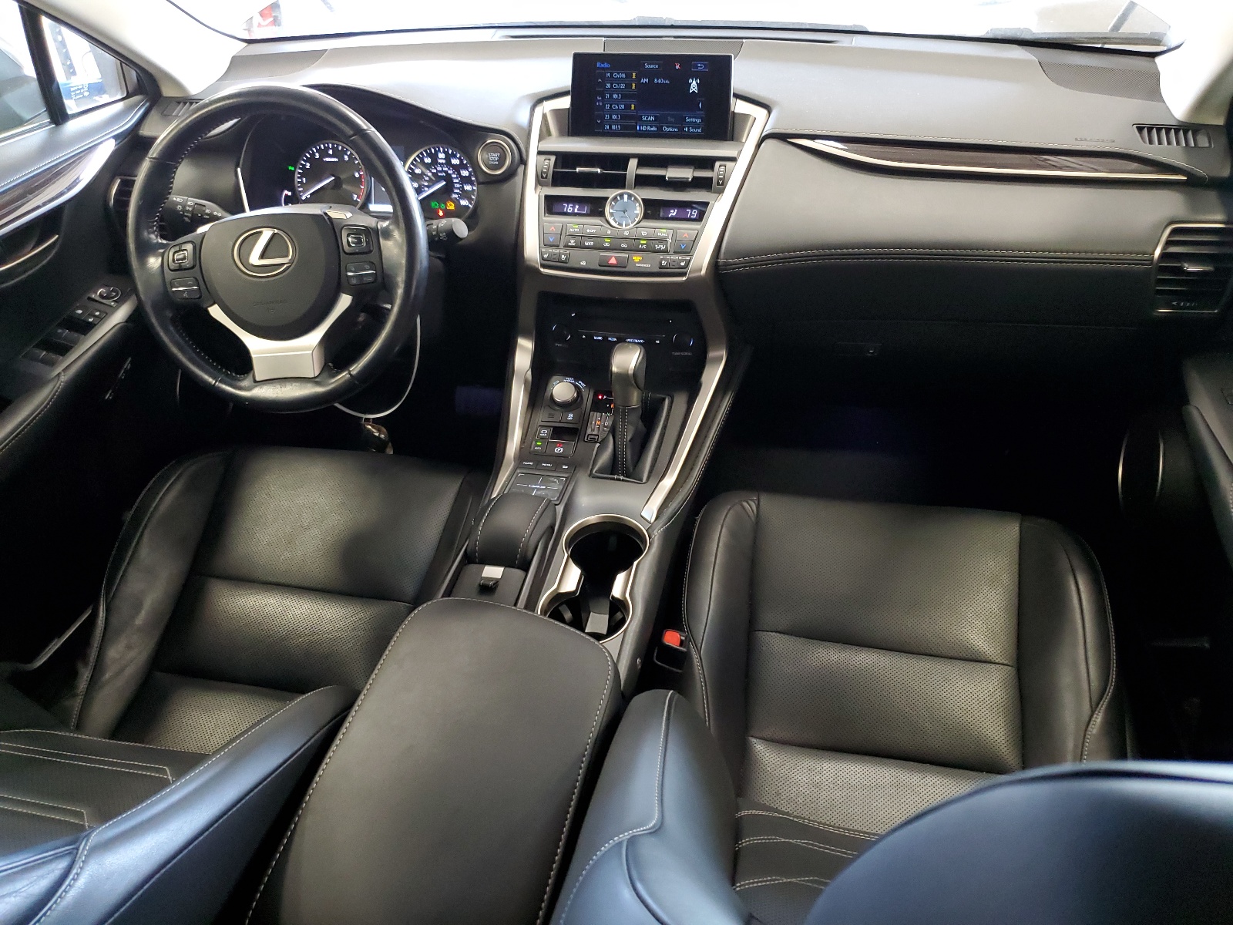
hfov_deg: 67.3
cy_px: 462
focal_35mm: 26
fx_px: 926
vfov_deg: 53.1
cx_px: 616
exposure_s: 1/25
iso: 311
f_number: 1.5
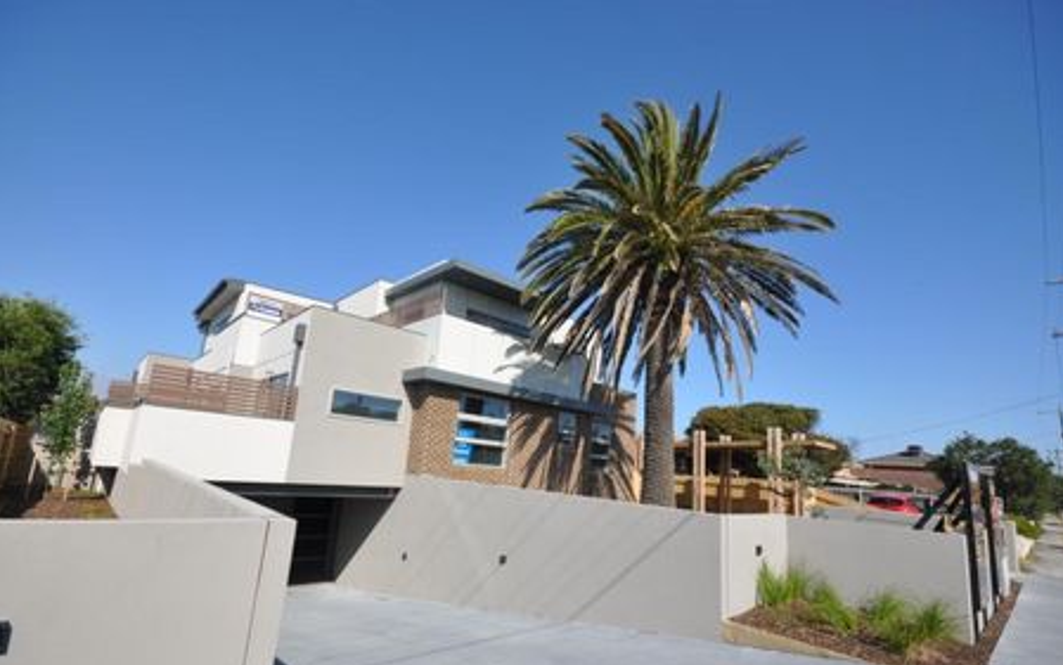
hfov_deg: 97.8
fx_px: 464
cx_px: 514
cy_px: 366
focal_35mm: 16
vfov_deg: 71.1
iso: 200
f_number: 9
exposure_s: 1/320
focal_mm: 10
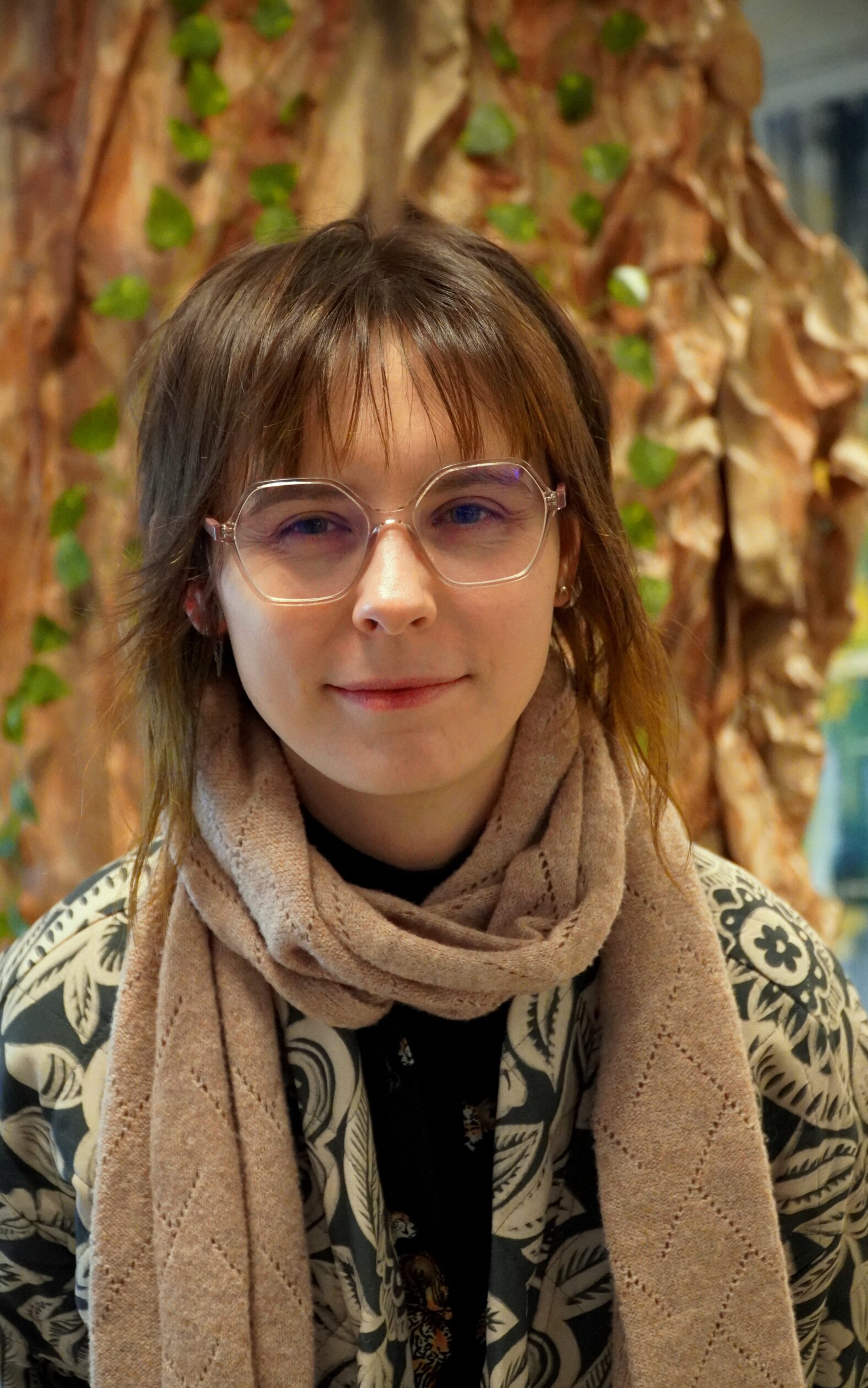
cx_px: 417
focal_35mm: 64
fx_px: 2404
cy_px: 689
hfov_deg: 20.5
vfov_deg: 32.2
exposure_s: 1/160
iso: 5000
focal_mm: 41
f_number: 4
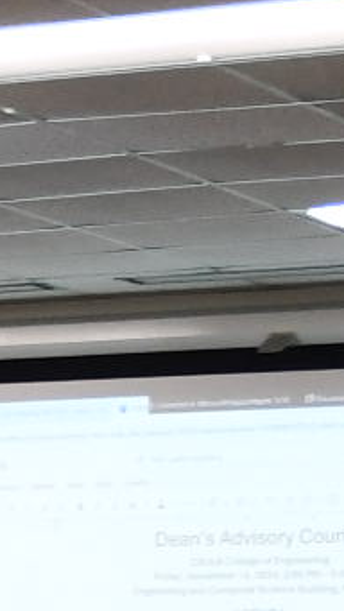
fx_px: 3322
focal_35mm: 205
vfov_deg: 9.9
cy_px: 1098
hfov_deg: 5.3
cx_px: -950
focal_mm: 16
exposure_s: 1/125
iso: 1000
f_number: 2.8
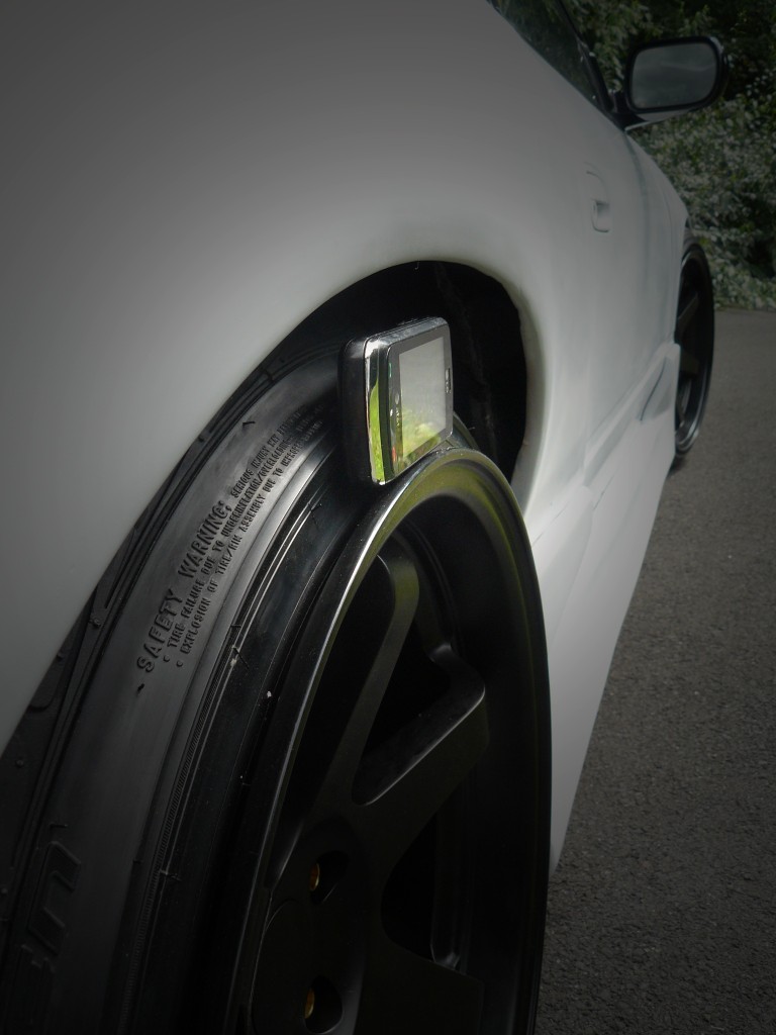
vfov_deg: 51.4
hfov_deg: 39.7
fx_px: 1076
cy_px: 518
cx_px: 388
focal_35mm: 36
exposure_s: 1/125
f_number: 4
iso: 100
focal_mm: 6
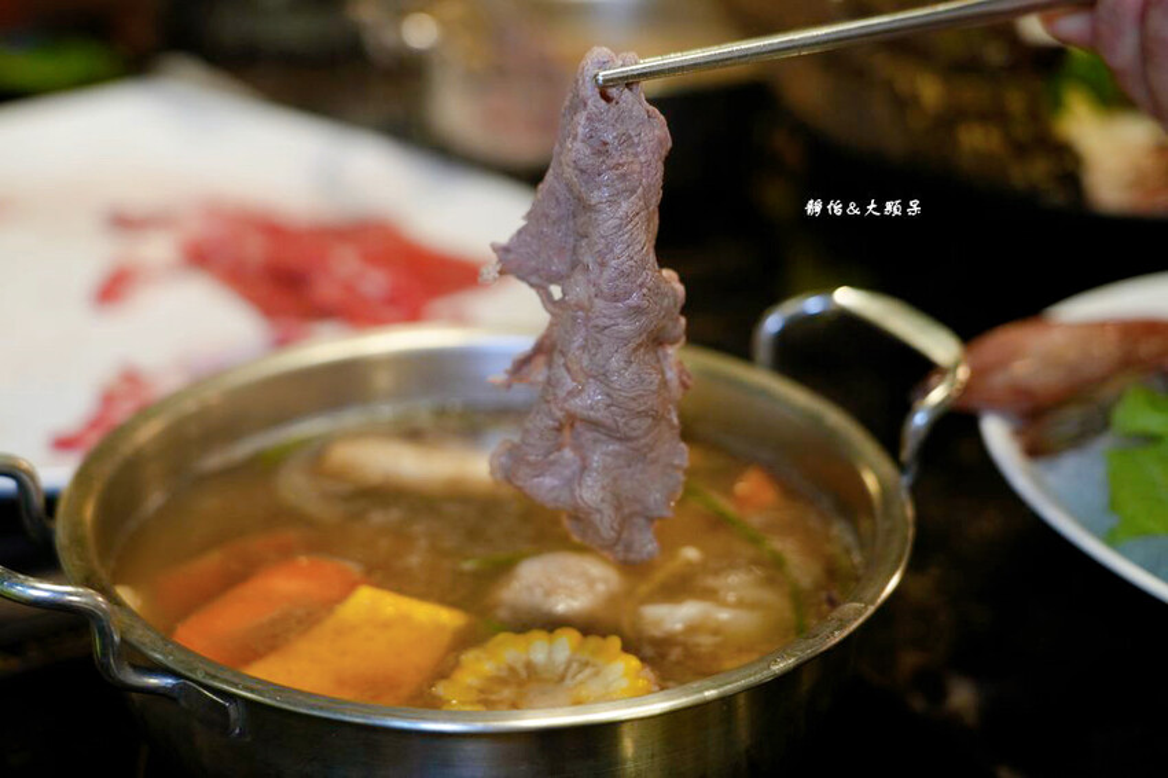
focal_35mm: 55
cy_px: 389
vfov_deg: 24.6
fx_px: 1784
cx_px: 584
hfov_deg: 36.3
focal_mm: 55
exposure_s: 1/60
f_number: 4
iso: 1250
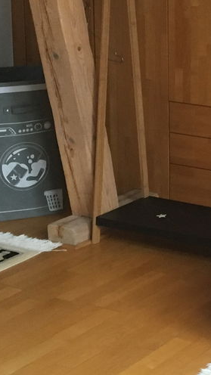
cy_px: 85
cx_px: 343
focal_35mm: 102
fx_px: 1015
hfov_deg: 11.3
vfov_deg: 20.7
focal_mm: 4.15
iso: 200
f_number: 2.2
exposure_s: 1/33
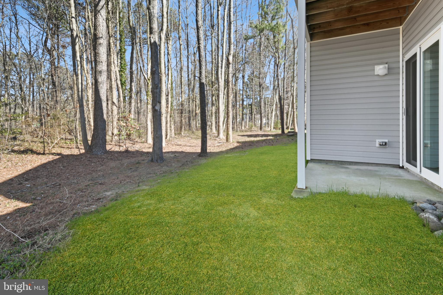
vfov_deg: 77.3
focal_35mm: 15
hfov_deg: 100.4
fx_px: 185
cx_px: 222
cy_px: 148
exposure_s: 1/10
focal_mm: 10
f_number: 8
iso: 100
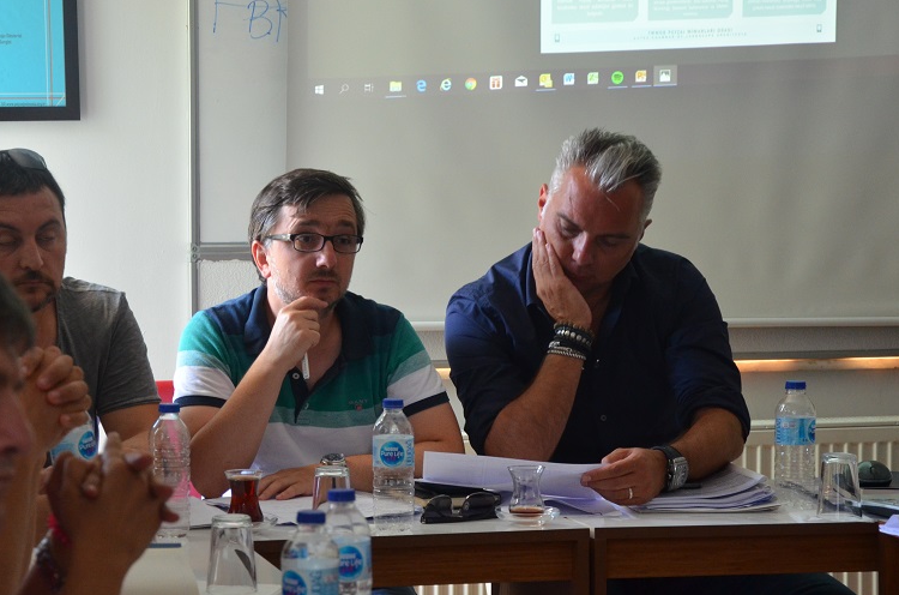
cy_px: 312
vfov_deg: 13.1
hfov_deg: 19.6
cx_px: 304
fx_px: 2591
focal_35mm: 104
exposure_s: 1/40
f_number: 5
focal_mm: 52
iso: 1250
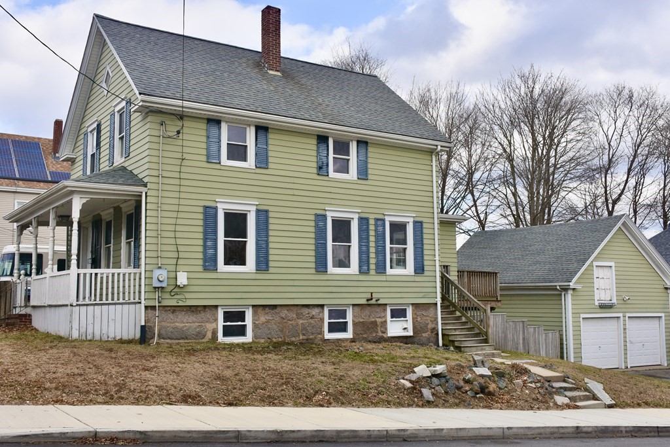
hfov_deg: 53.1
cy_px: 224
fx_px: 670
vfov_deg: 36.9
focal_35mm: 36
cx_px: 335
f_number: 8
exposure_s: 1/500
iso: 320
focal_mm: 24
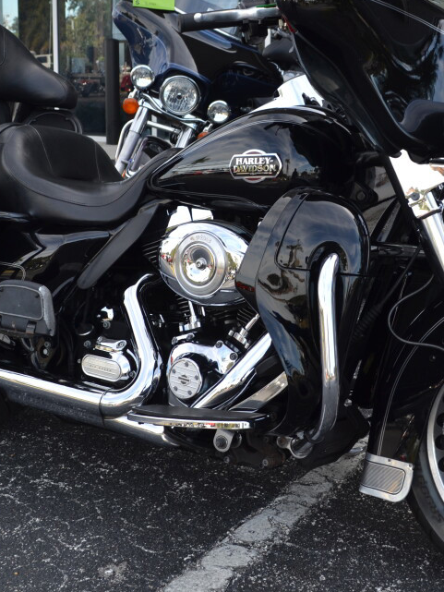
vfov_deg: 35.5
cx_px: 259
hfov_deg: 27.0
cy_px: 248
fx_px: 923
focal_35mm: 54
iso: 100
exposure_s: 1/125
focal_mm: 20
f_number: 5.6
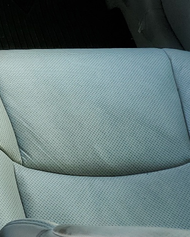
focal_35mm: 84
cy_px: -22
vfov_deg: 21.6
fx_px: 590
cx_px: -154
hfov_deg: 15.6
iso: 50
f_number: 1.5
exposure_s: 1/192
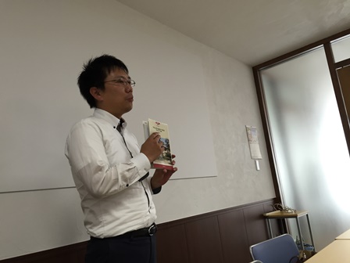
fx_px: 293
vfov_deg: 48.2
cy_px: 132
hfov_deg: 61.7
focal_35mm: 29
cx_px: 175
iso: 64
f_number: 2.2
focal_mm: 4.15
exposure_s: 1/30
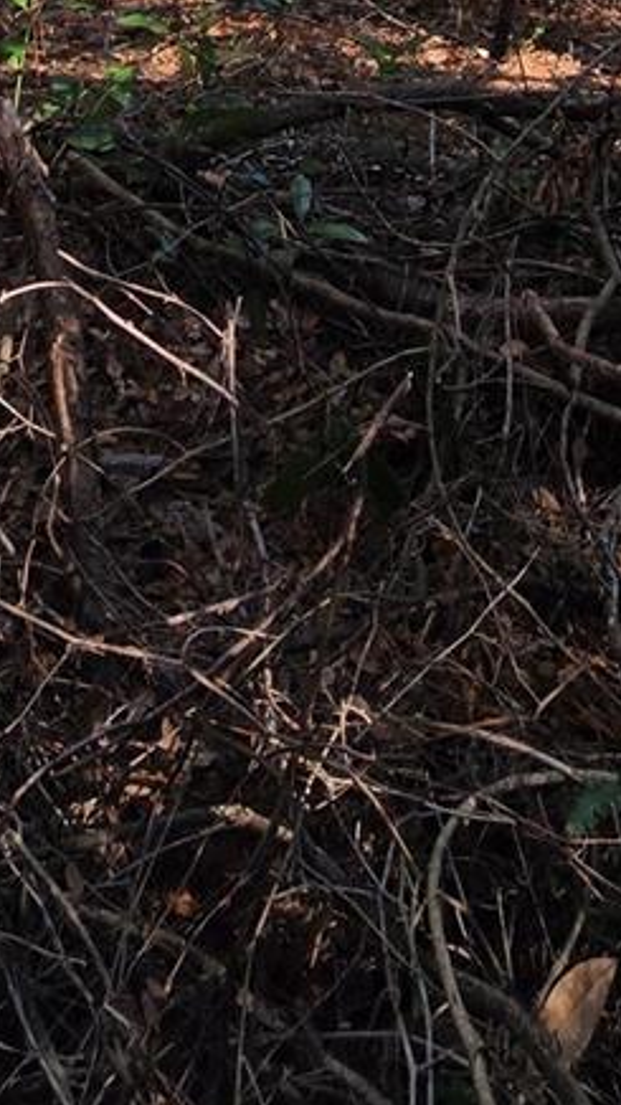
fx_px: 1143
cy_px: -269
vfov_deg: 37.0
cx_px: 474
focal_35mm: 39
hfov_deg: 29.9
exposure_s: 1/497
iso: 50
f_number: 2.2
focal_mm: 2.2
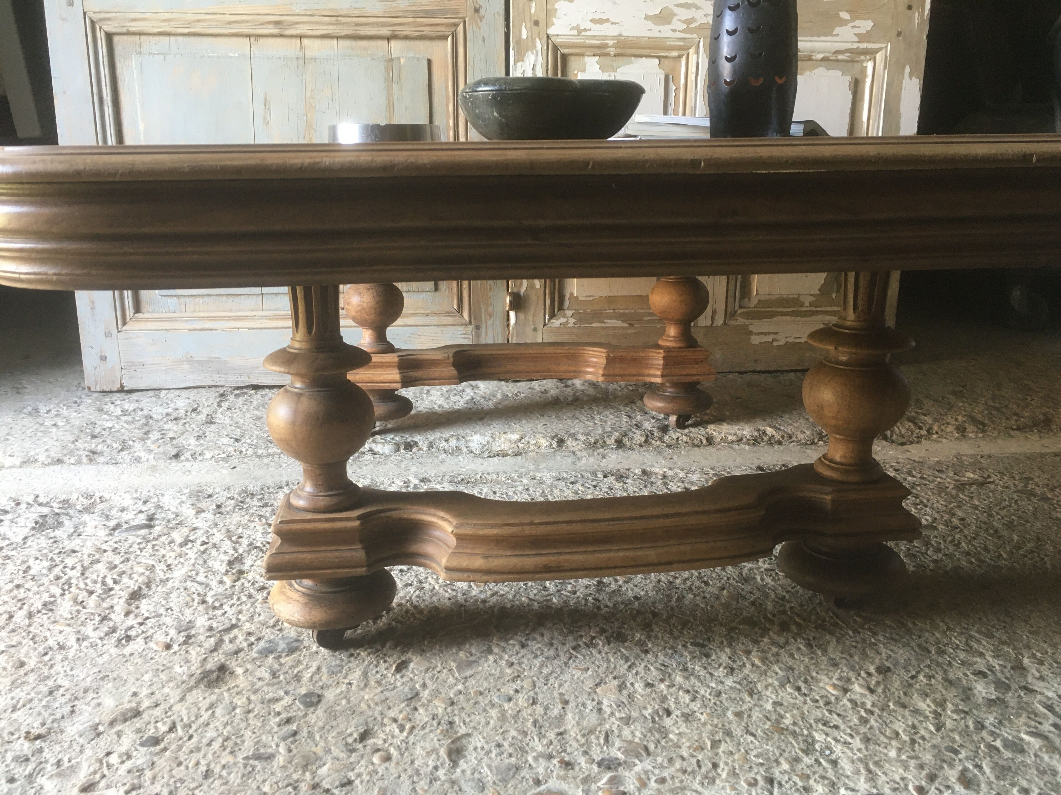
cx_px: 530
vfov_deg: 48.2
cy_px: 398
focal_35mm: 29
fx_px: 889
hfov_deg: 61.7
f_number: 2.2
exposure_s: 1/33
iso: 125
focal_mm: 4.15
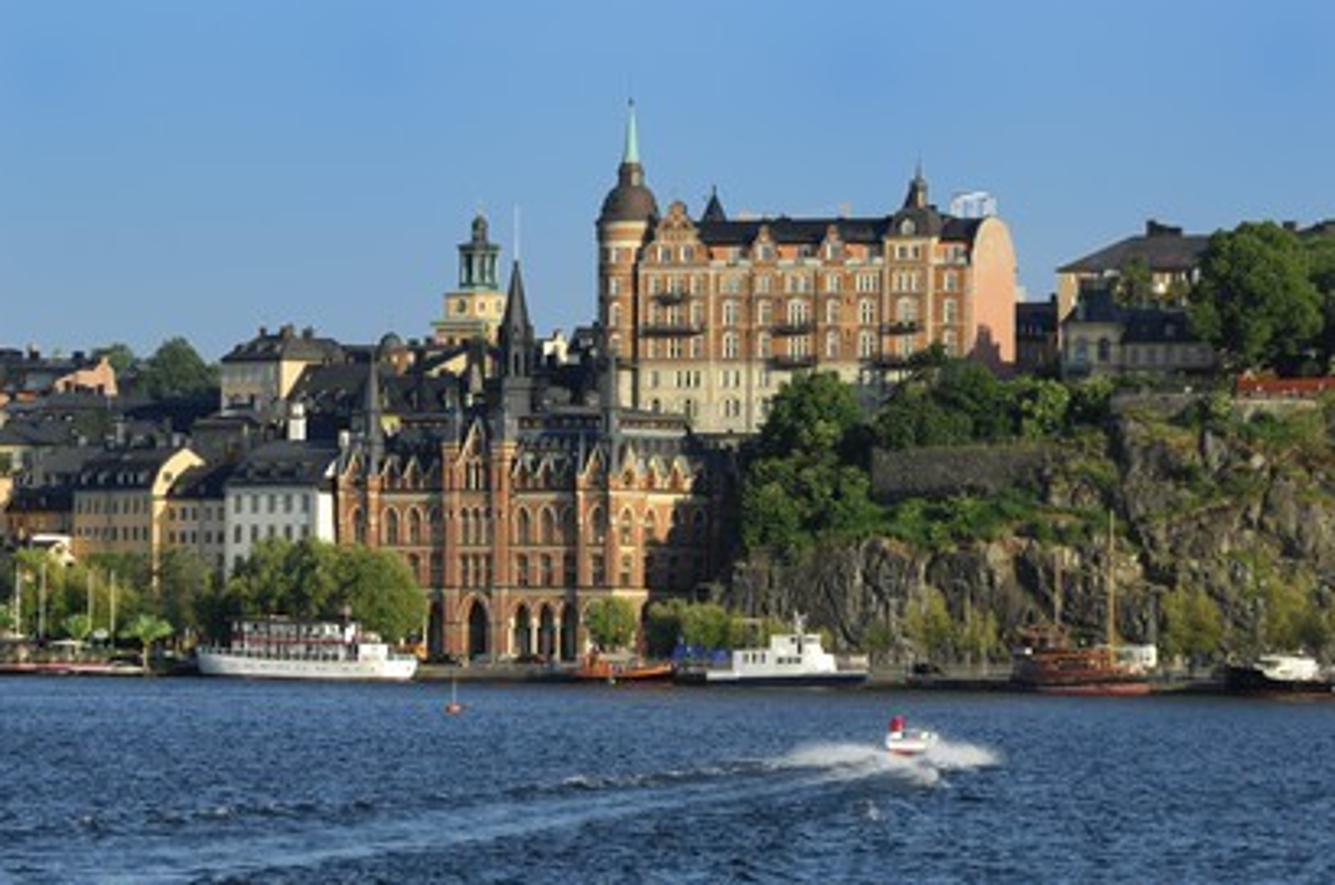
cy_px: 449
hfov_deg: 11.1
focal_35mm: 185
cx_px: 672
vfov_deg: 7.4
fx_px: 6850
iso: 100
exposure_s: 1/400
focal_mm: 120
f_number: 5.3
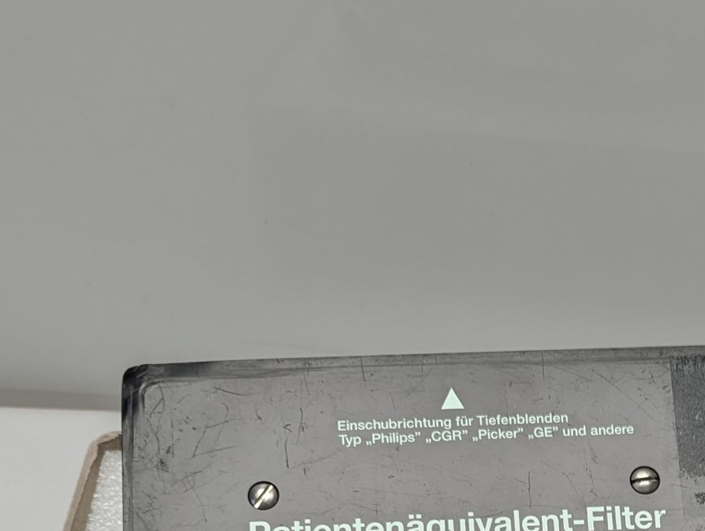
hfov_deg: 26.1
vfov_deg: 18.6
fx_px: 1449
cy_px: 779
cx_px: 685
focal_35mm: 71
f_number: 1.85
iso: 73
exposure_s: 1/90
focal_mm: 6.81
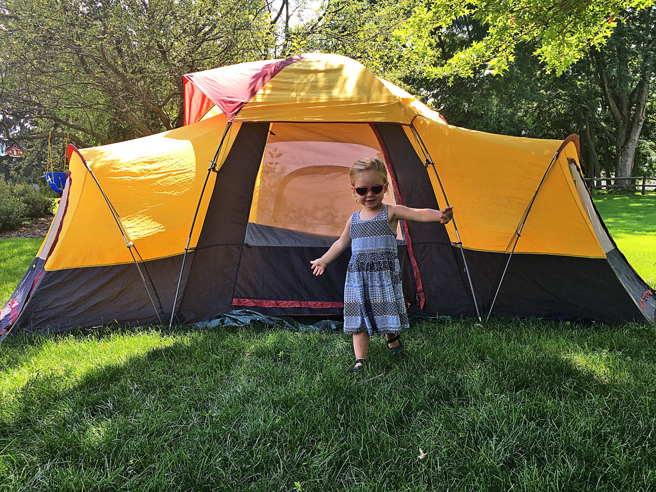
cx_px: 328
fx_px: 550
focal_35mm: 29
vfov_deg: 48.2
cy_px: 246
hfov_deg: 61.7
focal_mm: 4.15
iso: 25
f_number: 2.2
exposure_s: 1/222
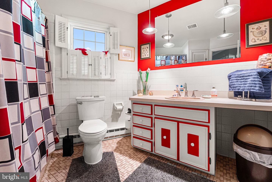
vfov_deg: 76.2
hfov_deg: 99.3
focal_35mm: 15
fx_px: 116
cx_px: 136
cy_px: 91
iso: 1000
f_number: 8
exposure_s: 1/8
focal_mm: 15.3
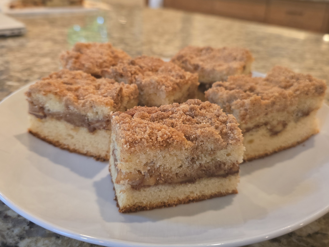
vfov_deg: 58.9
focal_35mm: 23
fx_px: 219
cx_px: 164
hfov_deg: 73.9
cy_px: 124
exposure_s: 1/38.6
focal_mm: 6.3
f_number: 1.7
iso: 250
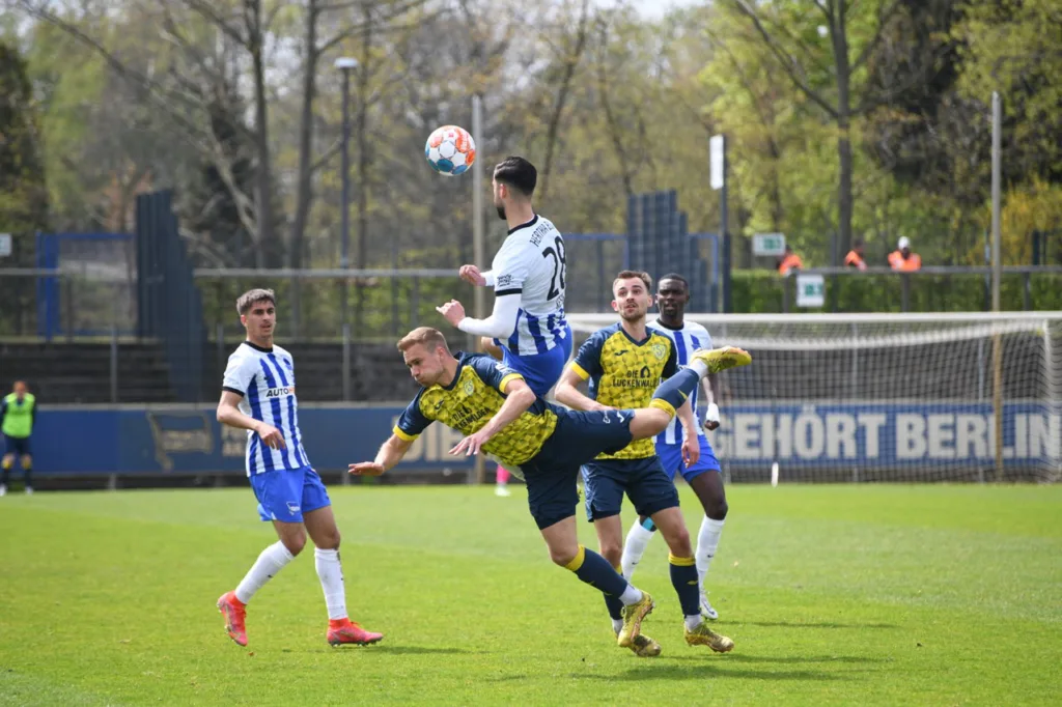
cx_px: 531
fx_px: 7372
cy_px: 354
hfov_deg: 8.2
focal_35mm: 250
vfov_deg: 5.5
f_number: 5.6
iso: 720
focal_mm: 250
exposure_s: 1/2000
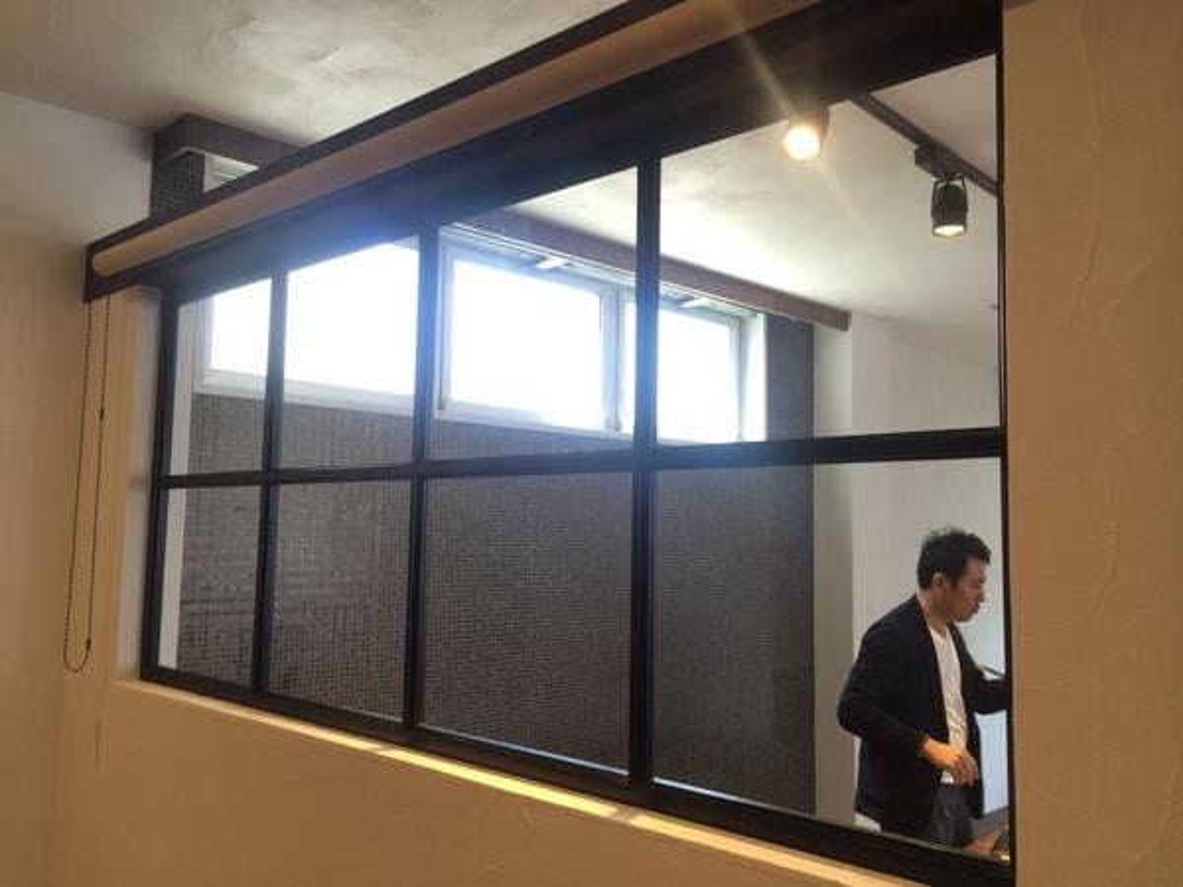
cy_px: 444
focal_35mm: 29
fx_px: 991
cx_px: 592
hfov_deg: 61.7
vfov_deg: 48.2
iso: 40
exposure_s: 1/60
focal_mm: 4.15
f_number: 2.2
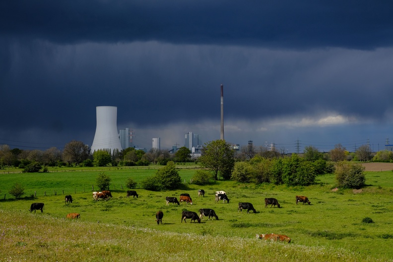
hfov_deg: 37.5
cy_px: 131
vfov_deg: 25.5
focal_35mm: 53
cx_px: 196
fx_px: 579
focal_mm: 35
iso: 200
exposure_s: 1/1000
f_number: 5.6
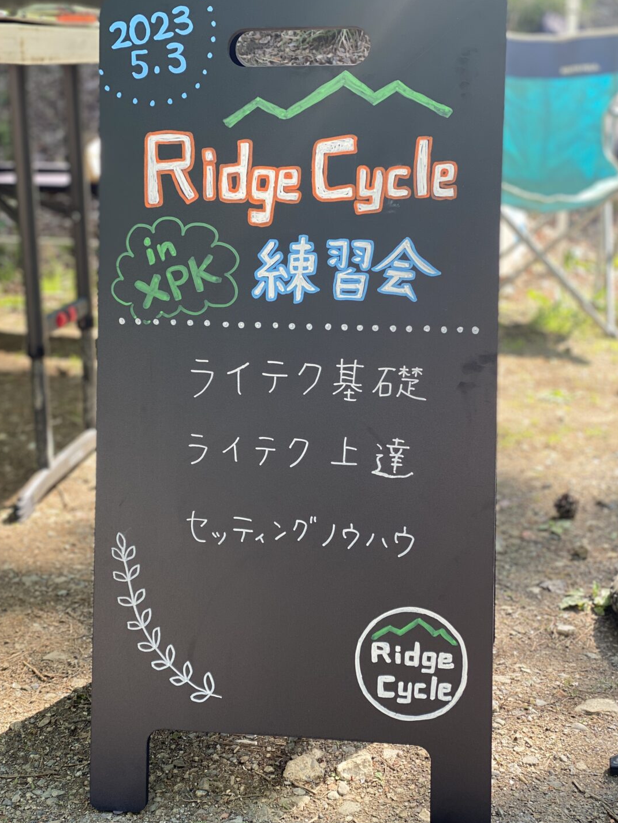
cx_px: 290
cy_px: 403
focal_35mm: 56
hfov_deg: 26.1
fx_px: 1333
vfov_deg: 34.3
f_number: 2
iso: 25
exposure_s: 1/122
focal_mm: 6
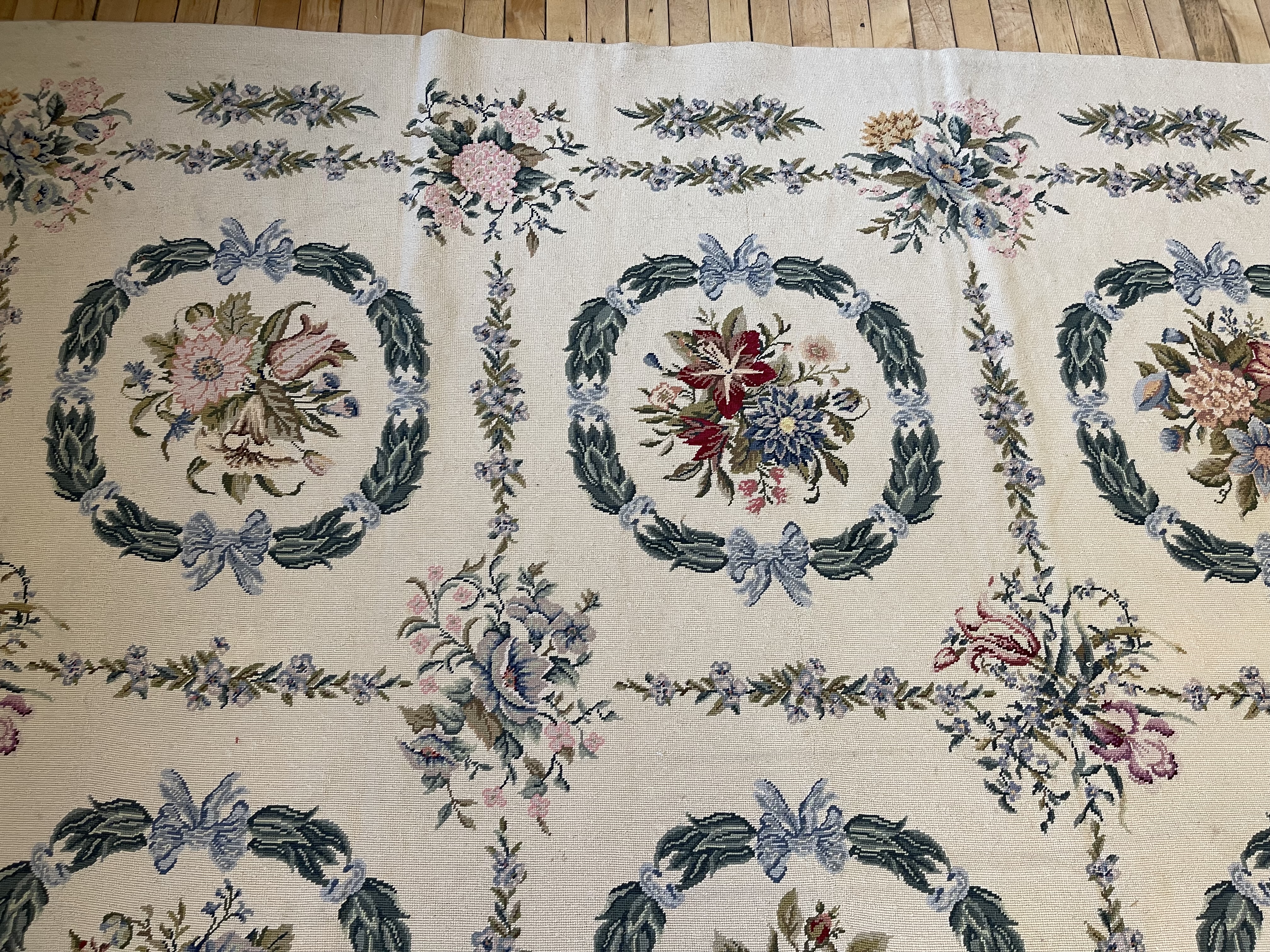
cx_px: 635
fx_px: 917
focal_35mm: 25
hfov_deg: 69.4
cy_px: 476
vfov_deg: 54.9
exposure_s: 1/41
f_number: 1.6
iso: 100
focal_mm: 5.1
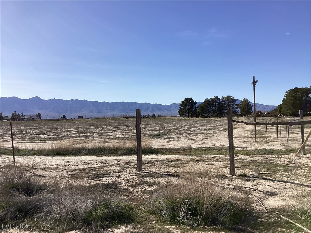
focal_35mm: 31
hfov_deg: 58.4
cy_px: 116
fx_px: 279
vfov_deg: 45.4
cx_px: 156
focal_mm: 3.3
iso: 25
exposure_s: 1/2469
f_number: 2.4
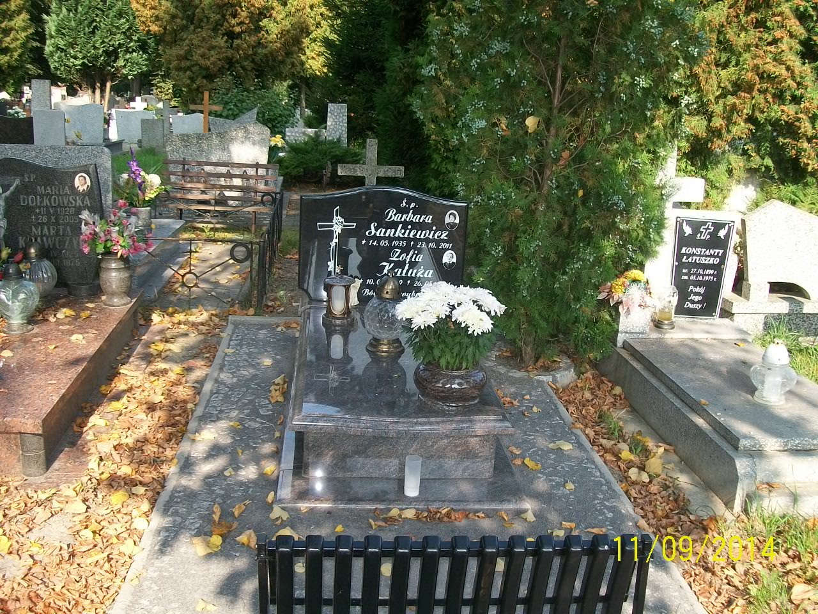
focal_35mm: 36
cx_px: 409
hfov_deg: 51.4
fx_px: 851
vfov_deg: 39.7
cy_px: 307
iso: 80
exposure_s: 1/320
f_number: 2.7
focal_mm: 6
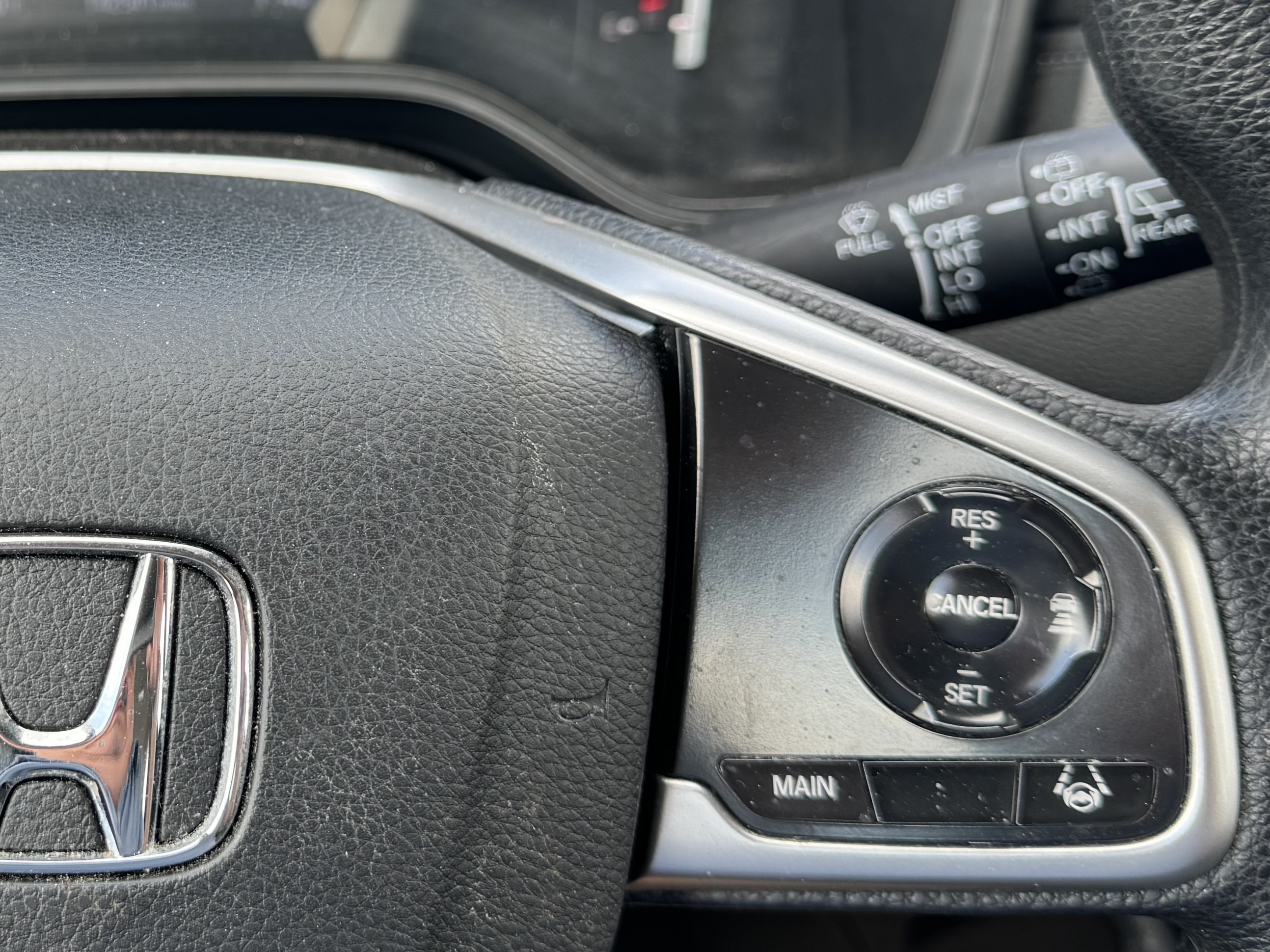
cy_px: 299
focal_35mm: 53
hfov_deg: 34.2
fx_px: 1944
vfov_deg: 27.3
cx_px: 135
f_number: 1.78
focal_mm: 6.76
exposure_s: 1/131
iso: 50
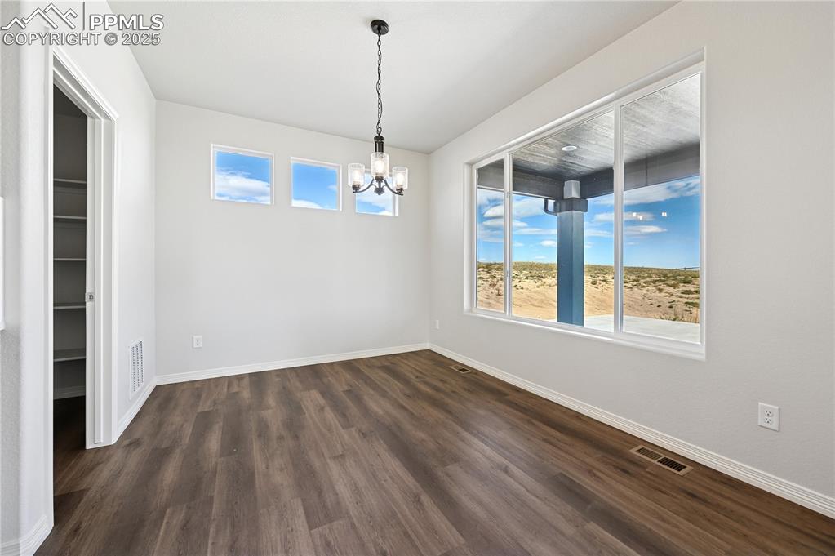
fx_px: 325
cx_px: 418
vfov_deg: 81.1
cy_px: 278
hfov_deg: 104.3
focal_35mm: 14
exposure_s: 1/80
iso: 320
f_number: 8
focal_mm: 14
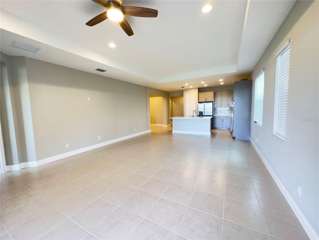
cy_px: 120
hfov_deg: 102.1
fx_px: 129
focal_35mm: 14
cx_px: 160
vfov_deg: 85.7
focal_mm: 2.22
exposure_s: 1/60
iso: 200
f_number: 2.2
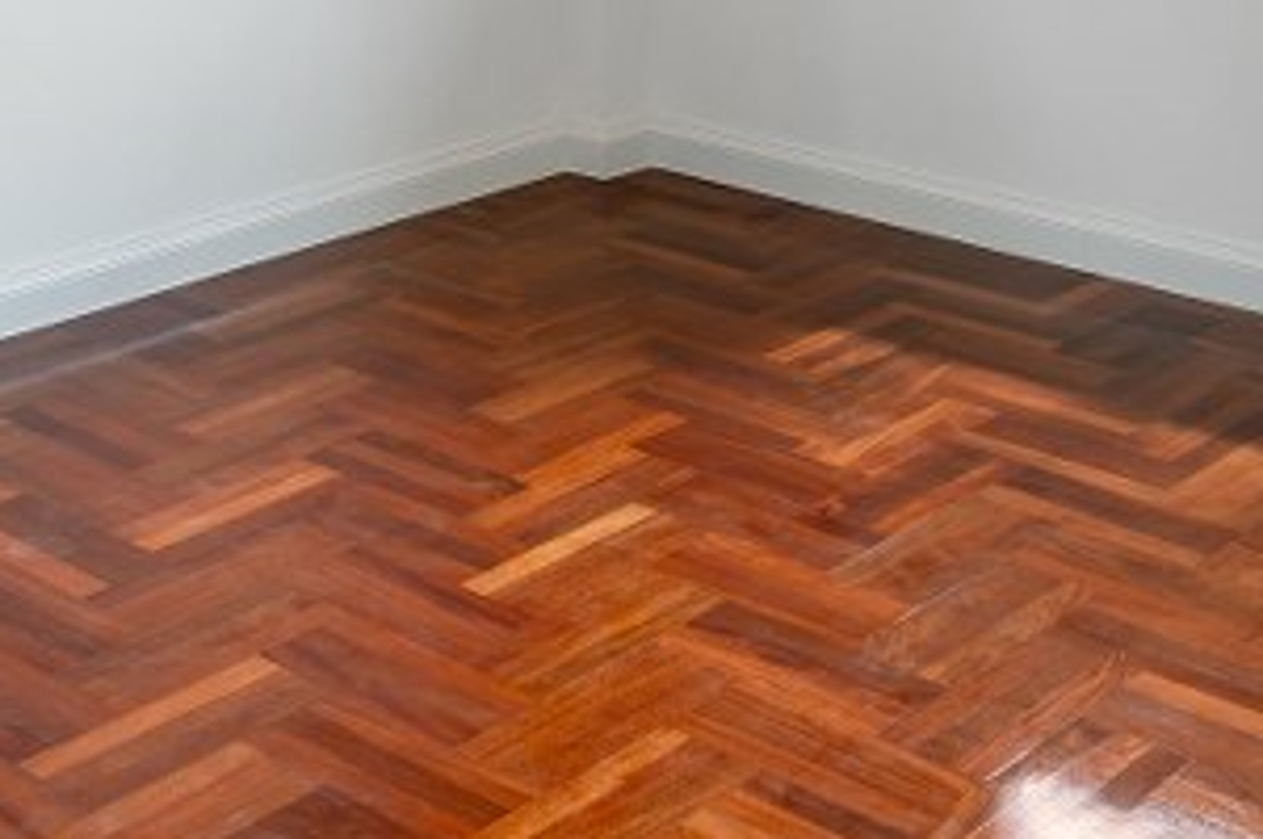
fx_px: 2383
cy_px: -499
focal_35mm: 68
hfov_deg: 29.7
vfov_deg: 17.5
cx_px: 659
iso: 100
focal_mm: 16
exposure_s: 1/60
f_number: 5.6
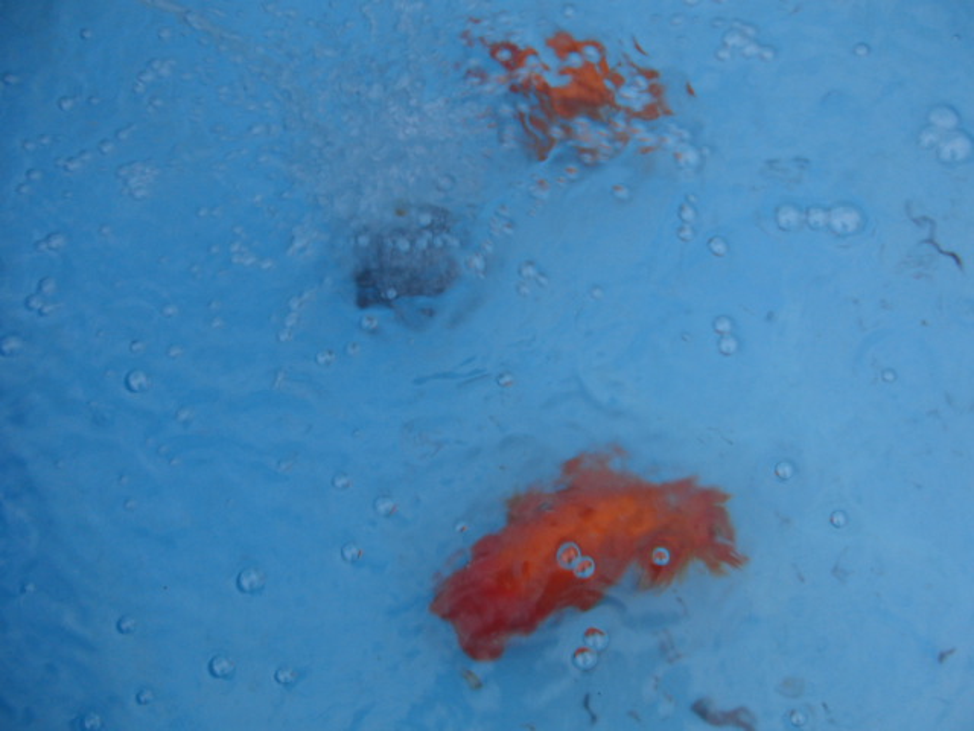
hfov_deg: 50.1
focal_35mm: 37
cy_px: 366
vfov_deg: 38.7
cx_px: 487
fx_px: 1041
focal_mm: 6.42
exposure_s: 1/100
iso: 100
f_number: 3.6
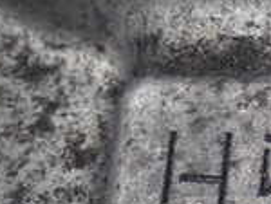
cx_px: 430
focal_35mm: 244
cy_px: 42
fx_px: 1913
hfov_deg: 7.9
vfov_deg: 6.1
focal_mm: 11.01
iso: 200
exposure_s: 1/250
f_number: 3.6
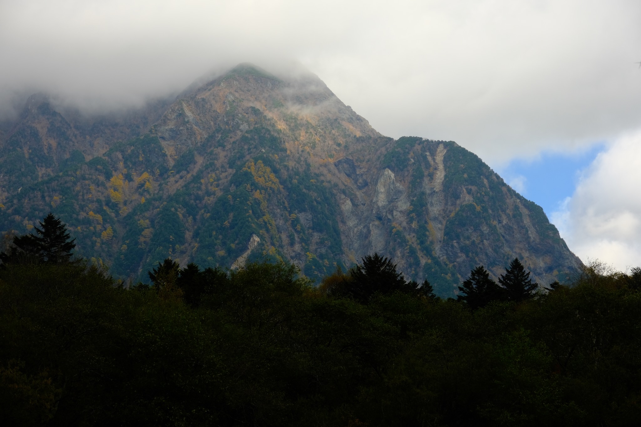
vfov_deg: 16.5
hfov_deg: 24.5
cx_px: 320
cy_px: 214
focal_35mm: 83
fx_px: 1478
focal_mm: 55
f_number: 8
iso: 320
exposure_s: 1/340
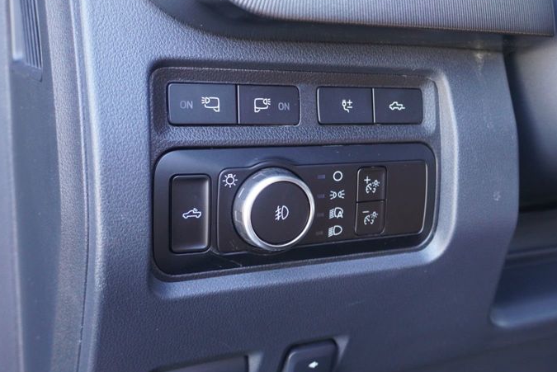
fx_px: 739
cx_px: 418
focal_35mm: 48
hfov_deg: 40.1
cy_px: 164
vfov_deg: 28.2
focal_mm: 21
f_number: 4
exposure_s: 1/60
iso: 1000
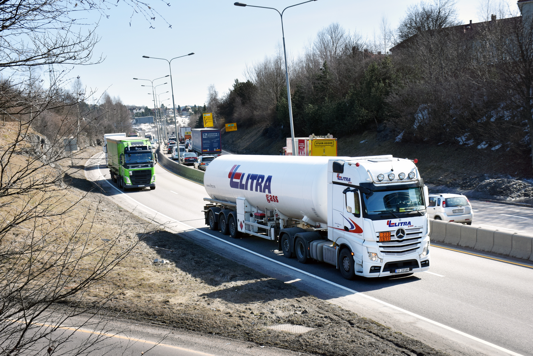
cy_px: 178
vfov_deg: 22.6
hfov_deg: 33.4
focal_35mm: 60
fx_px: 888
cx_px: 266
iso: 250
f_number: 8
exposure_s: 1/500
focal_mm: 40
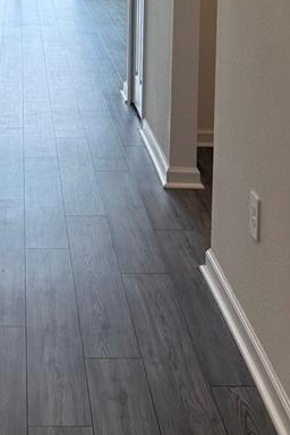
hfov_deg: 17.1
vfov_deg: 25.0
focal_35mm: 78
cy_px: 19
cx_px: 5
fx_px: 942
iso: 160
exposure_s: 1/237
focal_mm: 6.76
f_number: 1.78
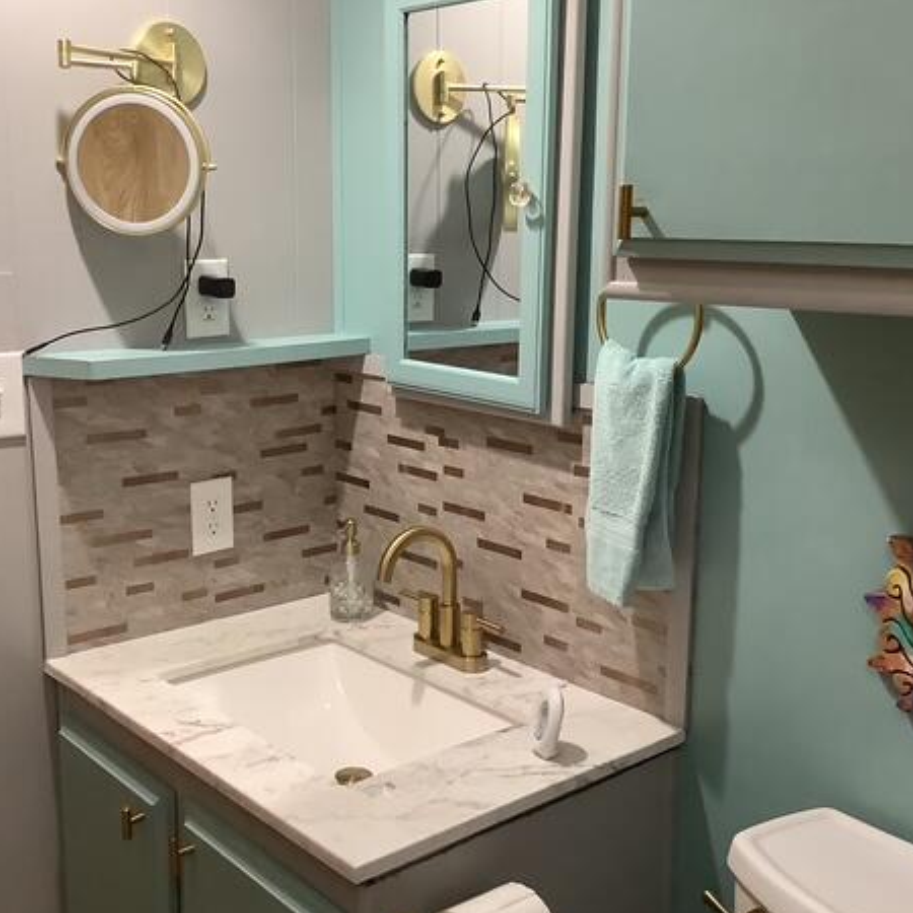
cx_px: 412
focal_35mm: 39
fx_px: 1164
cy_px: 450
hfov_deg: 42.8
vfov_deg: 42.8
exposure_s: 1/40
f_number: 2.4
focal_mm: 3.3
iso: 250
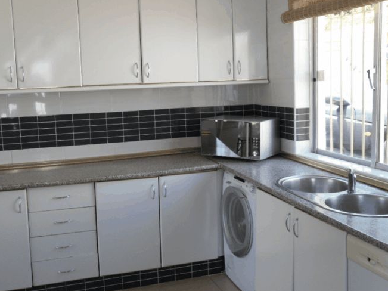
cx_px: 175
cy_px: 145
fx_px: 482
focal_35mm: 43
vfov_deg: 33.6
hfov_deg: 43.8
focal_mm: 6.3
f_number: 3.5
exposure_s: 1/60
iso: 100
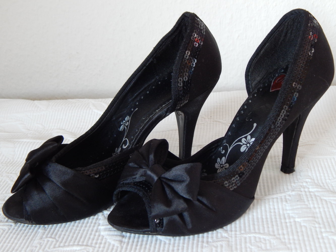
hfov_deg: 38.9
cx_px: 168
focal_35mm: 49
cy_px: 126
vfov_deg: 29.7
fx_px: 476
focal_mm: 8.6
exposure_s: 1/13
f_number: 3.7
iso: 400
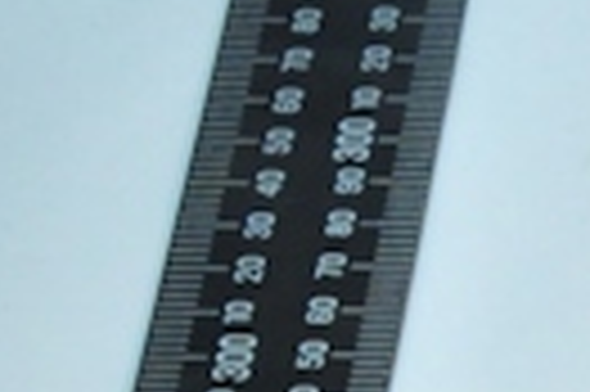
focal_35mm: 257
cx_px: 1702
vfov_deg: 5.1
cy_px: 1043
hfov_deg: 7.2
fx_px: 4207
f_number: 4
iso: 2500
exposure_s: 1/400
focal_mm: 28
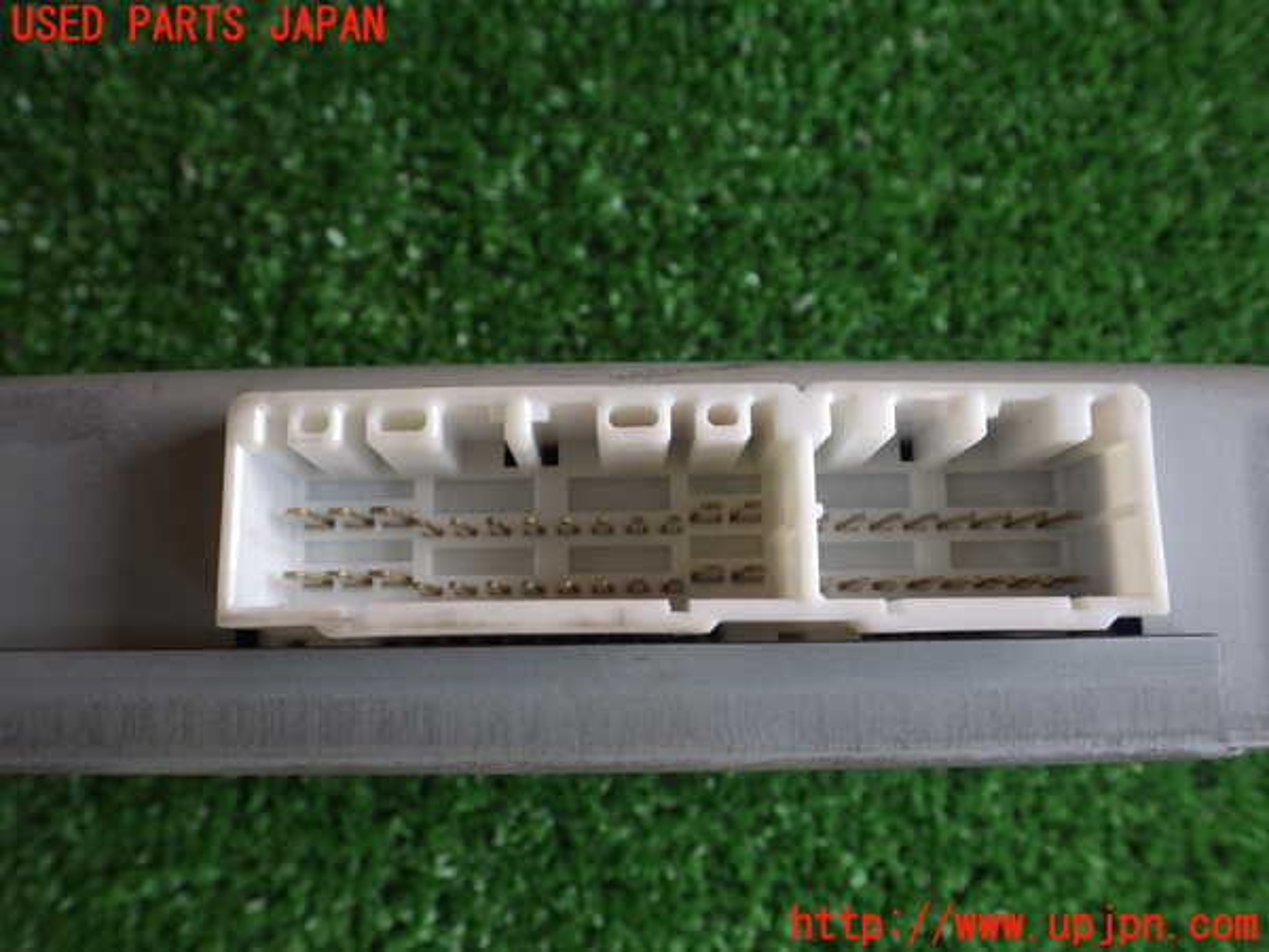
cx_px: 634
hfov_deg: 58.4
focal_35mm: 31
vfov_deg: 45.4
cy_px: 476
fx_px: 1136
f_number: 3.1
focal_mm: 5.5
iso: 320
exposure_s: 1/45
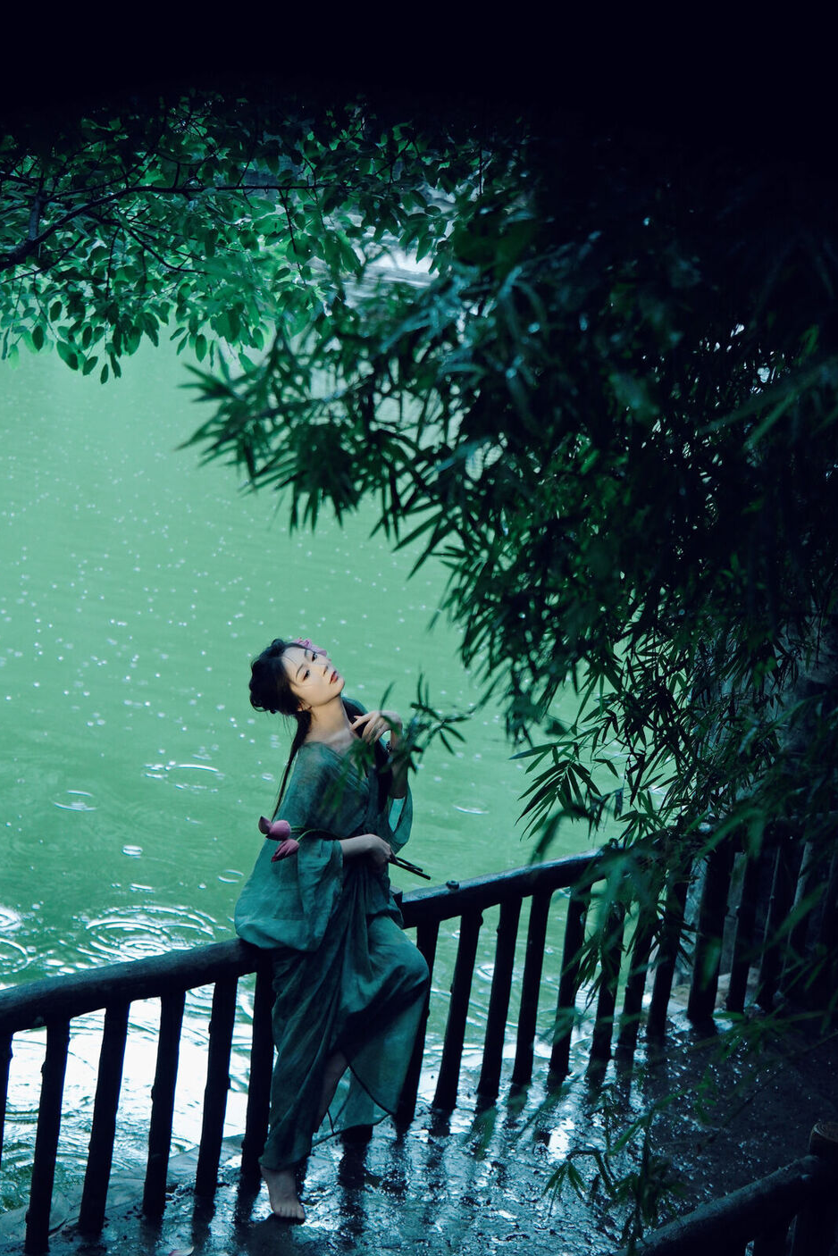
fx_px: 1954
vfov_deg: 35.6
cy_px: 581
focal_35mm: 56
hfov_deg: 24.2
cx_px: 445
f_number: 2.8
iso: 800
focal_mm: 33
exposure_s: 1/160
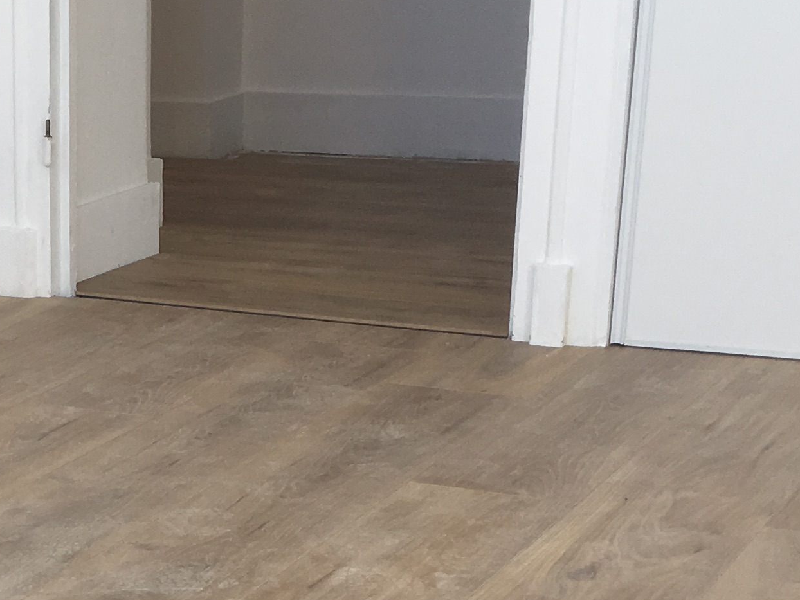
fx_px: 2172
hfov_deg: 19.9
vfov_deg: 15.3
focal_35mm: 94
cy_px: 645
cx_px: -92
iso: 25
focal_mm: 4.15
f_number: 2.2
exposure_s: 1/329
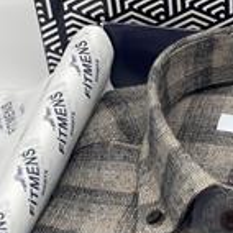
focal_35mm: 134
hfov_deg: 12.9
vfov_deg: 12.7
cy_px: 272
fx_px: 1020
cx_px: 226
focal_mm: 6
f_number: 2
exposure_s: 1/100
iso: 50
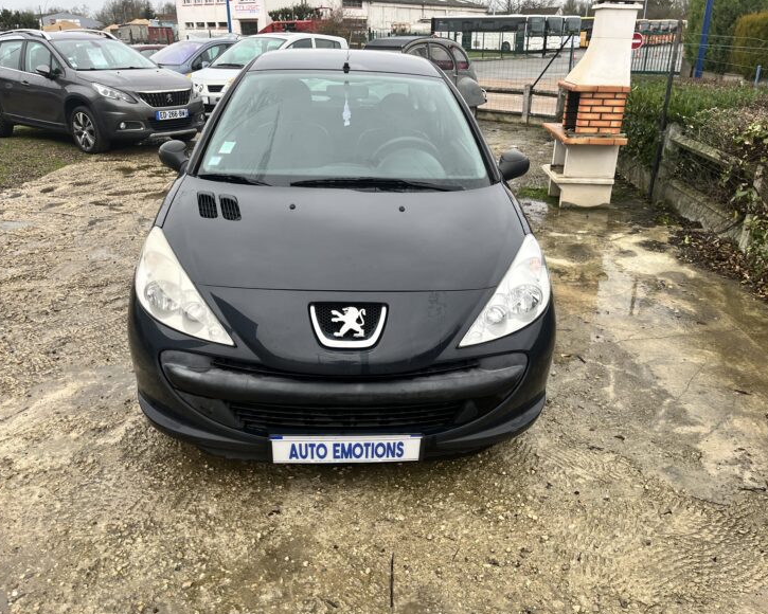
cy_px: 310
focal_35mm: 28
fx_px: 636
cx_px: 377
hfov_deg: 62.2
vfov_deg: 51.5
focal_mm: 5.1
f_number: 1.6
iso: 50
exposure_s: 1/122
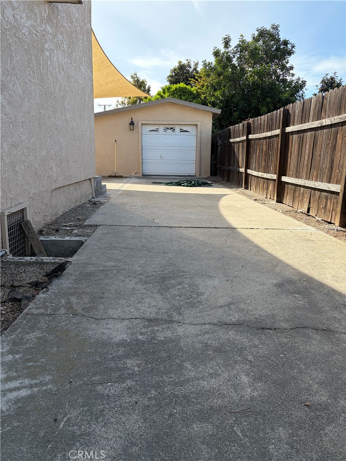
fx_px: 347
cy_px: 230
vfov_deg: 67.3
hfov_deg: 53.1
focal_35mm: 26
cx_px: 173
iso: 64
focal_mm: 5.96
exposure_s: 1/1484
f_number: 1.6
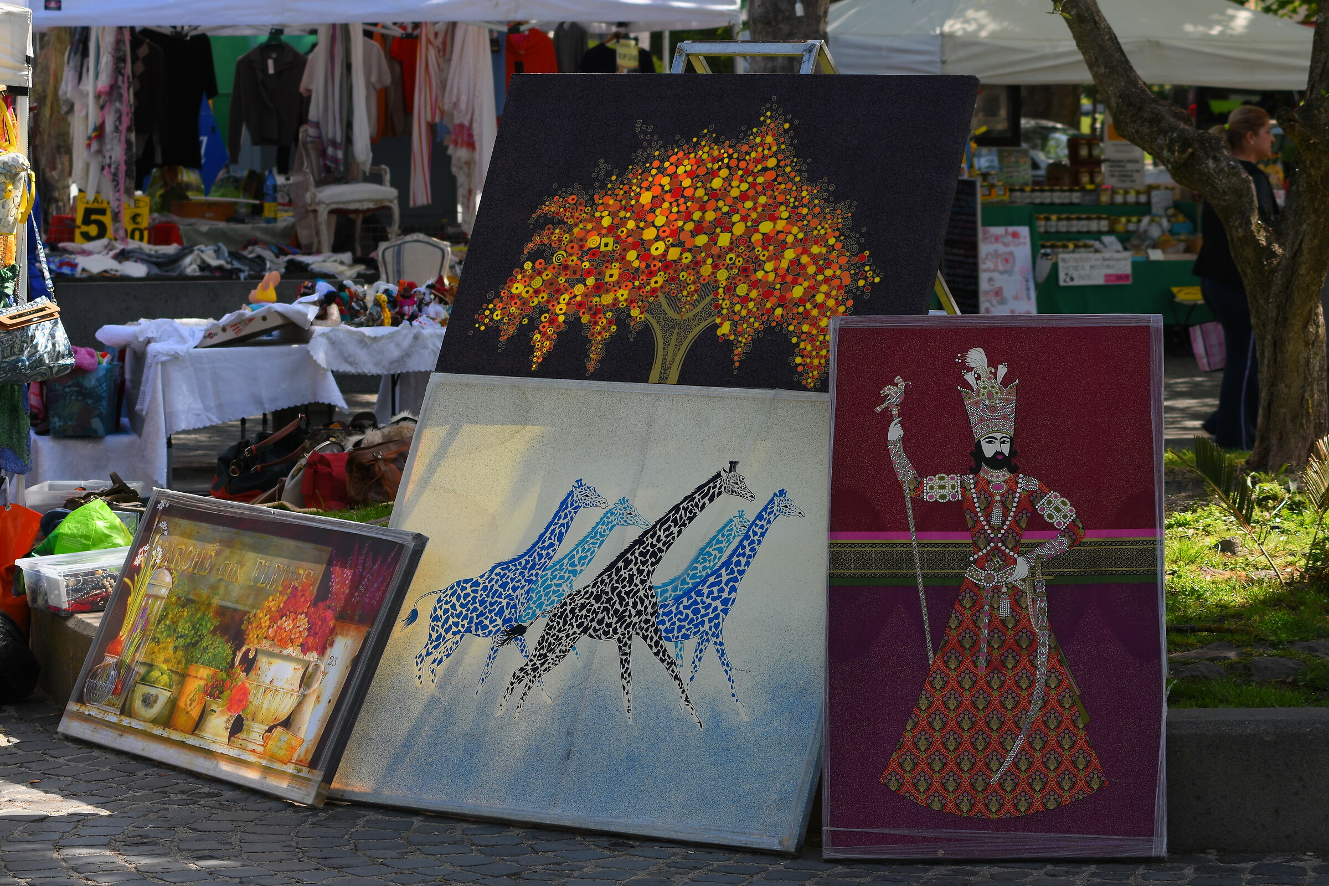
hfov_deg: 19.5
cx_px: 664
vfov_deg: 13.0
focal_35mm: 105
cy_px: 443
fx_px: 3876
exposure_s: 1/200
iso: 100
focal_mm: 70
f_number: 6.3
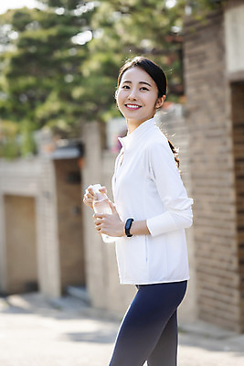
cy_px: 183
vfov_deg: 15.2
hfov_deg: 10.2
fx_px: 1371
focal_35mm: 135
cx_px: 122
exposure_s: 1/640
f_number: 4
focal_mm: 135
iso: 160
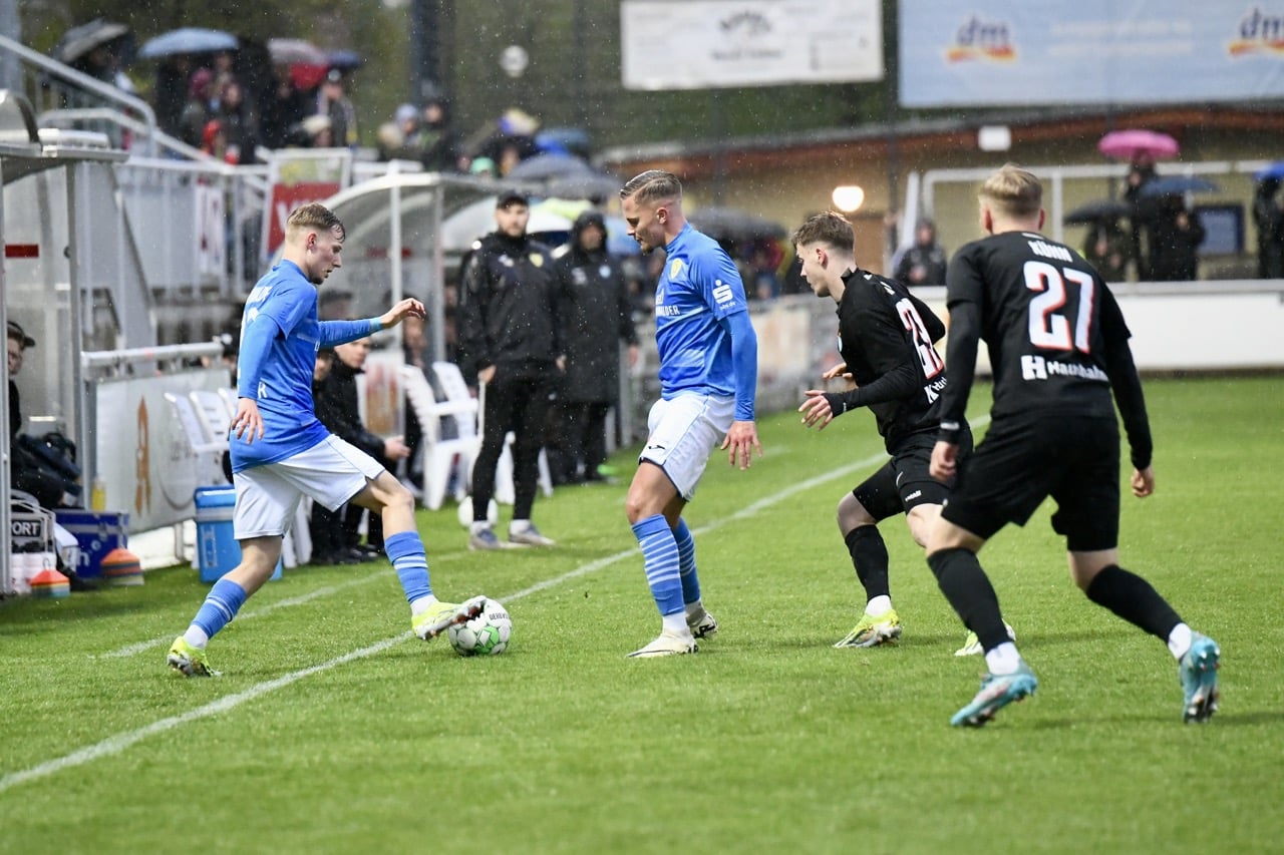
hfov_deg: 10.3
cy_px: 428
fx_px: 7132
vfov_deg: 6.9
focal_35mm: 200
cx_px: 642
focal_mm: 200
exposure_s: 1/1600
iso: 8000
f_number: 2.8
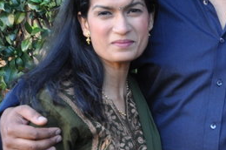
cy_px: 112
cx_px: 216
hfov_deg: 9.9
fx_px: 1296
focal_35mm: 207
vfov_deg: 6.6
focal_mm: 35
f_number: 4.5
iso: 400
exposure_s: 1/60
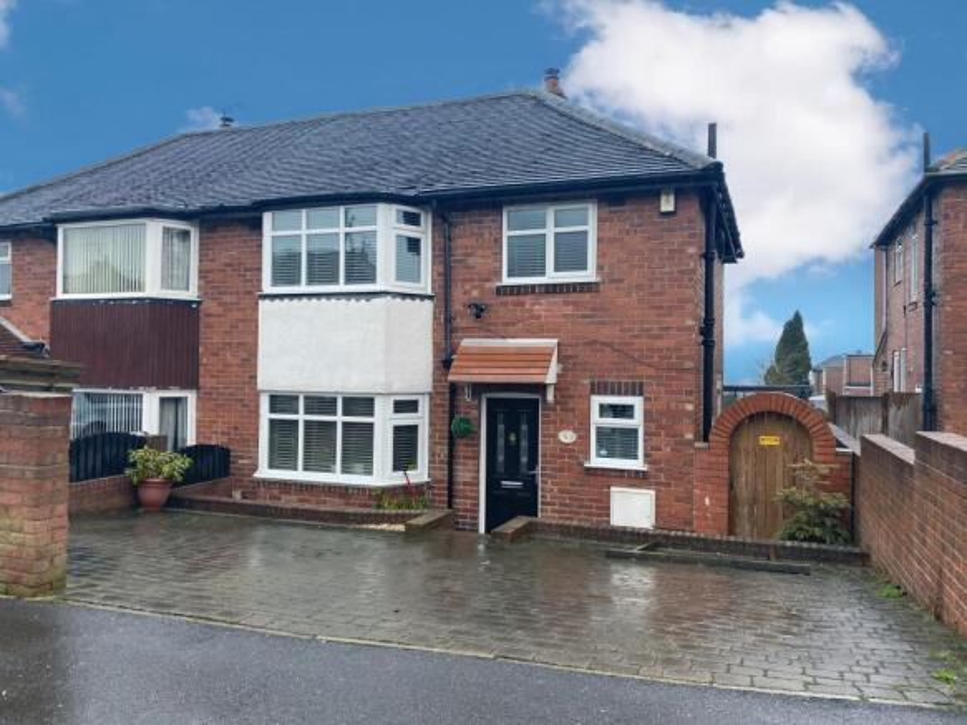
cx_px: 484
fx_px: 726
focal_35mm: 26
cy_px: 362
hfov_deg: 67.3
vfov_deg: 53.0
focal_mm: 4.25
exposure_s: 1/121
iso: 100
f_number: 1.8
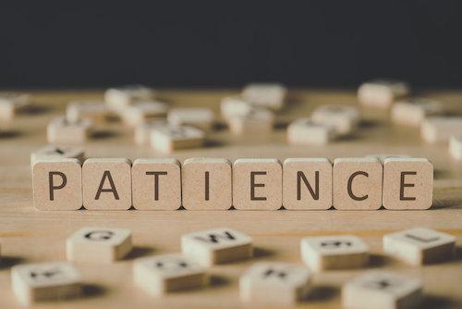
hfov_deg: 19.4
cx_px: 231
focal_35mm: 105
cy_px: 154
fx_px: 1348
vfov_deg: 13.1
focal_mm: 105
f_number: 5
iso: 320
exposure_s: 1/200
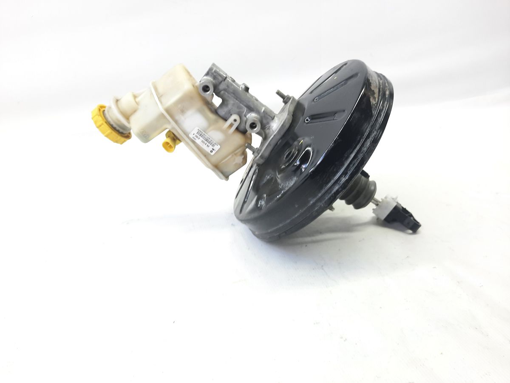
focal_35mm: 25
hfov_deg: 69.4
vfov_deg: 54.9
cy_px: 192
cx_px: 255
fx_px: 368
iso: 100
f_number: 2
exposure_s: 1/50
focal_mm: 4.6
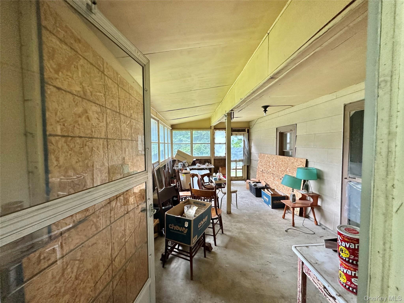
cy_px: 152
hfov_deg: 102.1
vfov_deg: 85.7
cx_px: 202
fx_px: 163
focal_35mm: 14
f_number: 2.2
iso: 200
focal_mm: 2.22
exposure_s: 1/99
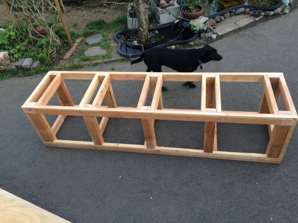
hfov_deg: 61.7
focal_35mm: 29
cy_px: 112
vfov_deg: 48.2
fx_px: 250
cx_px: 149
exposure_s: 1/60
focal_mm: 4.15
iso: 40
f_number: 2.2
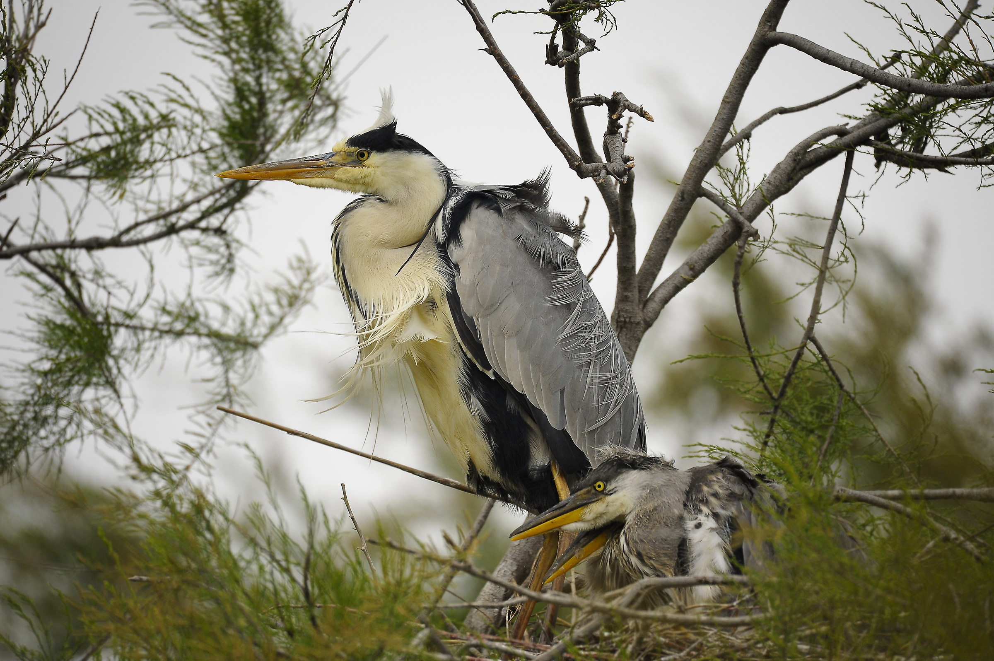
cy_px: 330
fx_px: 16553
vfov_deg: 2.3
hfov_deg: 3.4
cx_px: 497
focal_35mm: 600
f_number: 6.3
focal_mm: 600
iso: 1250
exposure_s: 1/3200
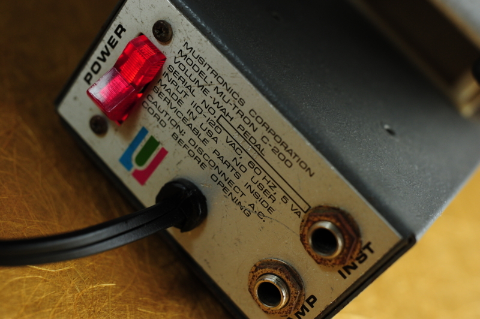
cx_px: 240
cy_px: 160
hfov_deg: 20.4
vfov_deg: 13.7
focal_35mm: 100
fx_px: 1332
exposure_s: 1/40
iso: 1600
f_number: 5.6
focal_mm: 100
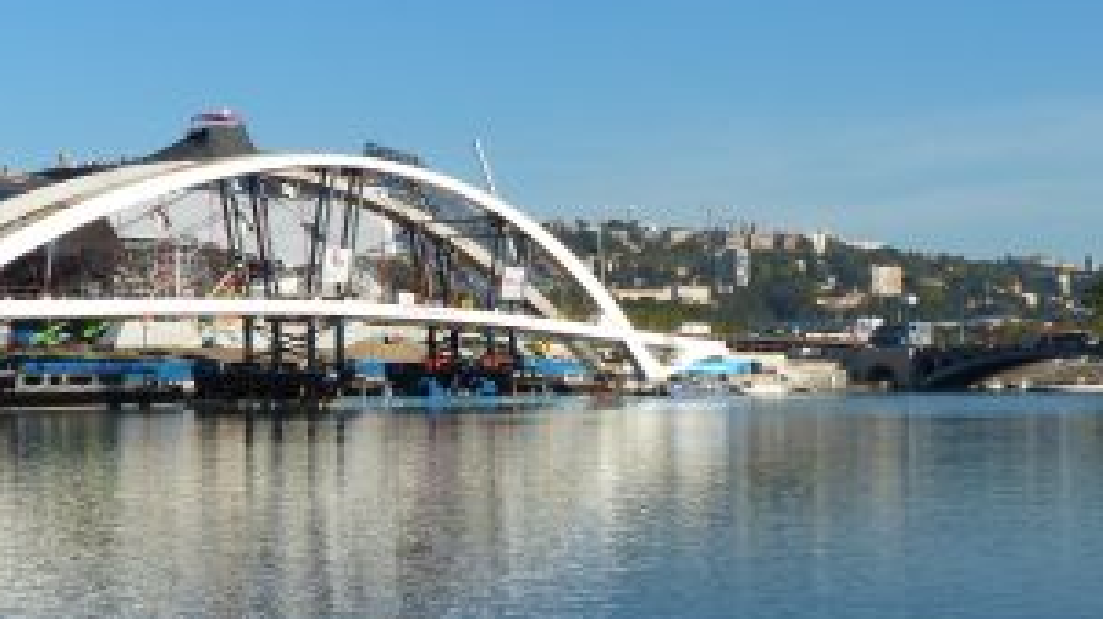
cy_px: 482
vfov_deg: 15.8
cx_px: 297
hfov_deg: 27.6
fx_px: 2222
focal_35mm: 76
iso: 100
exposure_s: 1/1000
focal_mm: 7.6
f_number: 4
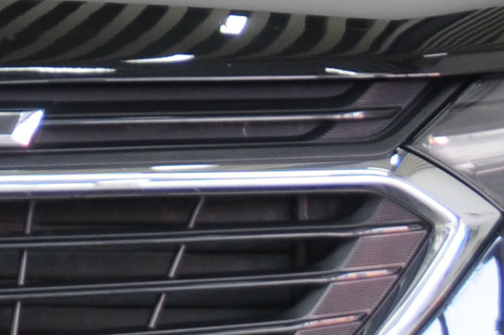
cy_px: 9
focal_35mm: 315
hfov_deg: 6.5
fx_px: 4405
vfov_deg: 4.3
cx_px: -26
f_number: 4.8
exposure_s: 1/10
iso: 200
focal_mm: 34
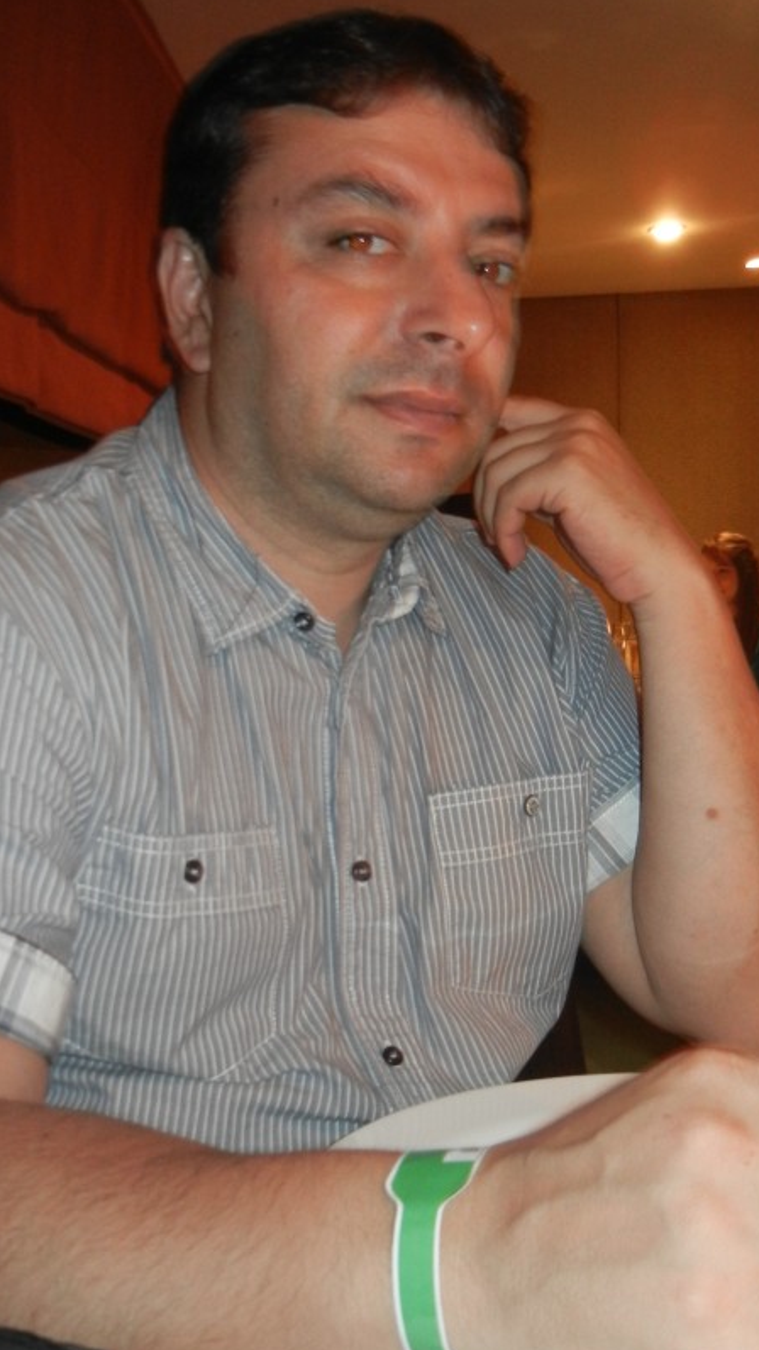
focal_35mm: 42
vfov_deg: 48.3
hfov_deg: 28.3
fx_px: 1504
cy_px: 750
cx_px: 417
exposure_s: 1/2
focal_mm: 5.4
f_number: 3.5
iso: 400
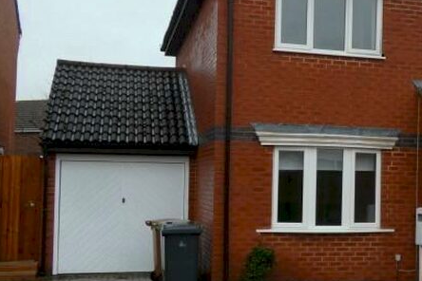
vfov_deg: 23.0
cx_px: 330
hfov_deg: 33.1
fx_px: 692
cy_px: 153
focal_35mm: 59
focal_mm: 6.5
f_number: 3.5
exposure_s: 1/80
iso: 200
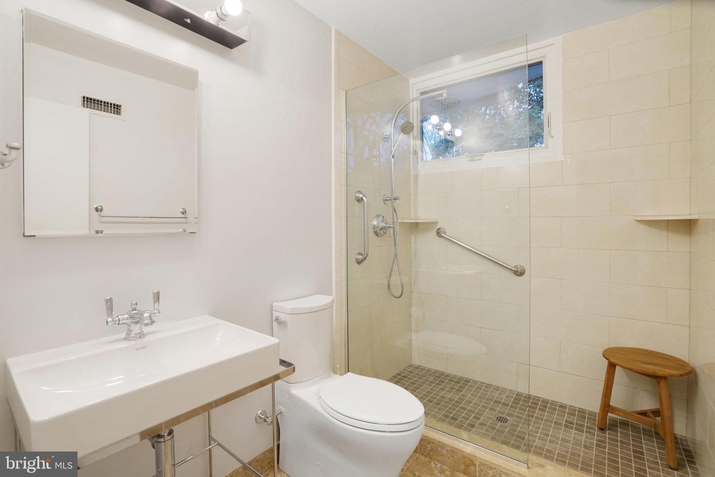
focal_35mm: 16
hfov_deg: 96.7
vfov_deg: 73.7
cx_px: 358
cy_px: 238
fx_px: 318
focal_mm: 16
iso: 1250
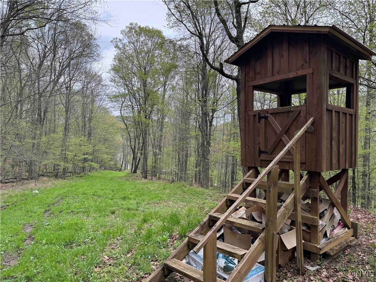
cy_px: 141
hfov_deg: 71.6
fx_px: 261
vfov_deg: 56.8
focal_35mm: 24
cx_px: 188
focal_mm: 6.76
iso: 80
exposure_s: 1/609
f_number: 1.78
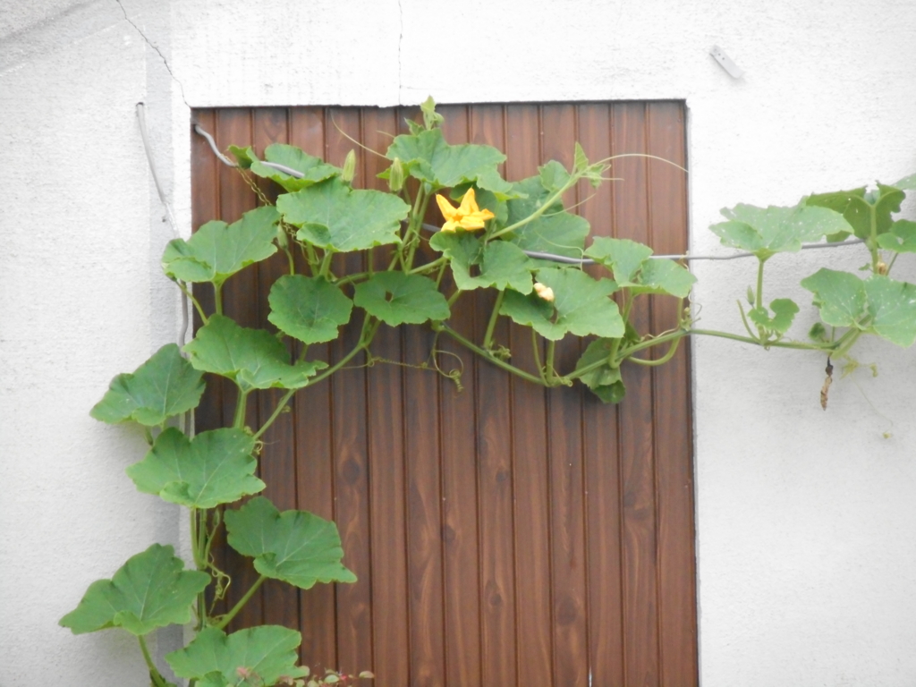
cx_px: 458
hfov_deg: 9.9
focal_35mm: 200
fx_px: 5292
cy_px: 344
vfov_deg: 7.4
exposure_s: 1/100
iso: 800
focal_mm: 36
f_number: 6.6
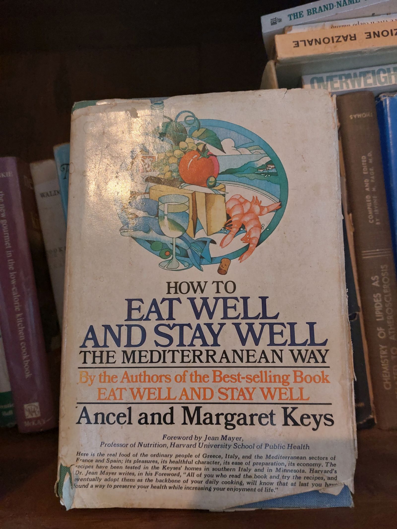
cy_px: 264
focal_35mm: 24
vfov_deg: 71.6
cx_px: 198
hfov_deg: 56.8
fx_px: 367
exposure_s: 1/40
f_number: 1.8
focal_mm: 5.23
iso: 500
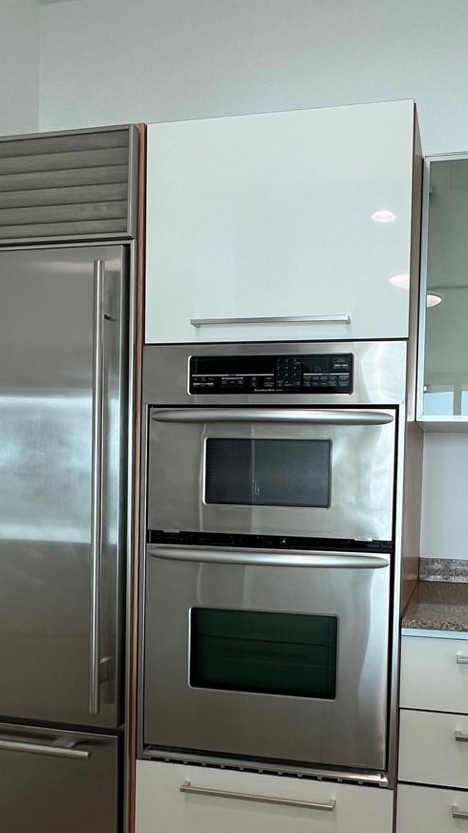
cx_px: 349
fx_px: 574
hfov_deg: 43.0
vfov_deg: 71.2
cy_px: 501
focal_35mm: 26
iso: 64
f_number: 1.8
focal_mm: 1.57
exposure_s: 1/122
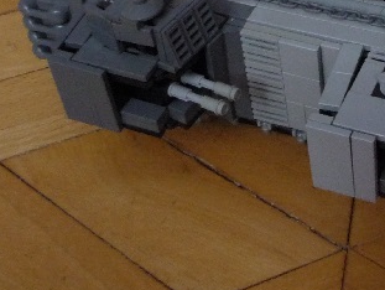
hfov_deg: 24.2
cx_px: 386
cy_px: -36
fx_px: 857
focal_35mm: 77
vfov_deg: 18.4
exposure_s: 1/8
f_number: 3.3
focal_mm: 5.2
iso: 400
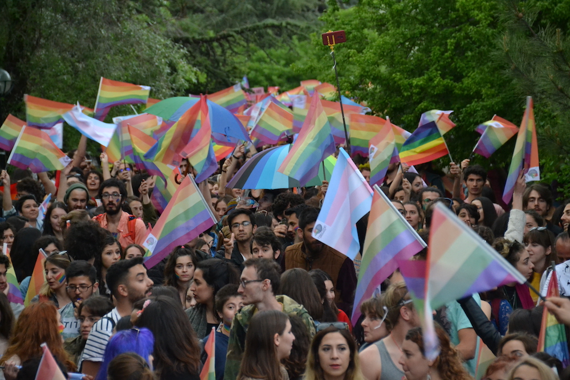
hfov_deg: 9.8
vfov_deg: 6.5
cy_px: 190
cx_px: 285
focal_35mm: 210
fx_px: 3325
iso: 2500
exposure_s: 1/125
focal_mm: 140
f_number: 6
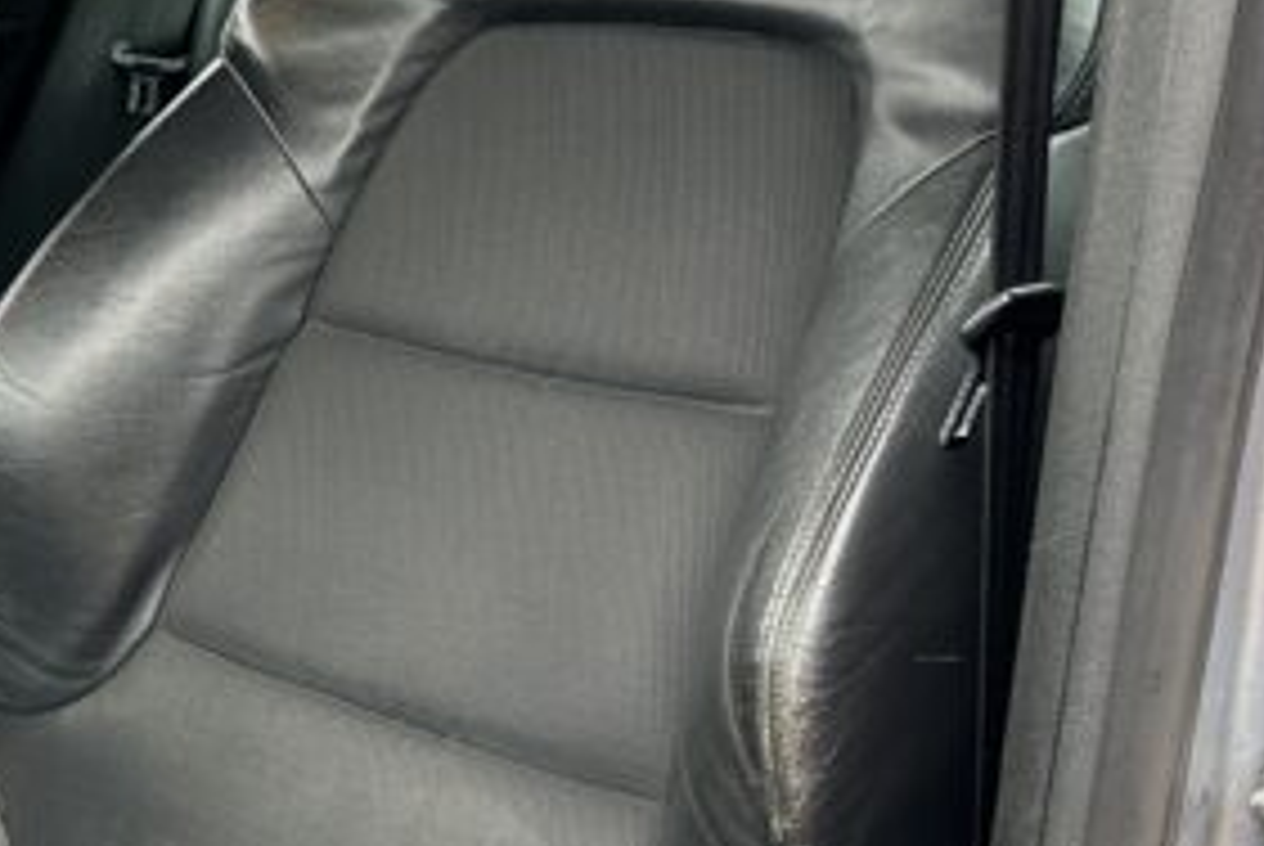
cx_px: 45
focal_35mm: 71
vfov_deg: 19.2
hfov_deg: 27.1
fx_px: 2495
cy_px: 284
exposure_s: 1/121
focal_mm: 6.86
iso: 125
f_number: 1.78
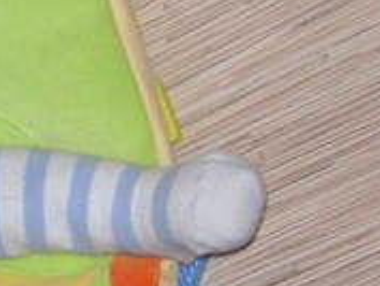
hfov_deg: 10.9
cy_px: 181
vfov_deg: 8.9
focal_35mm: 167
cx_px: -352
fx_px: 1834
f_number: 2.8
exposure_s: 1/45
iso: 160
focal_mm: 6.1
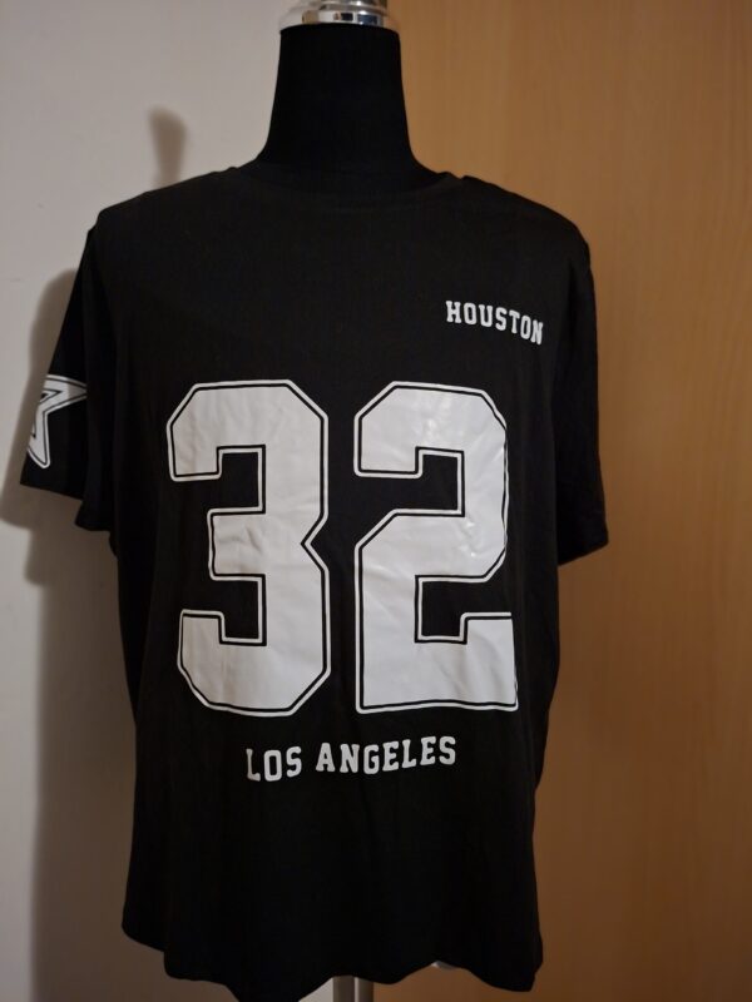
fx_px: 666
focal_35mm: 23
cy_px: 501
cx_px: 376
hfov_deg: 58.9
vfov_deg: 73.9
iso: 640
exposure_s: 1/25
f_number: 1.8
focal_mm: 5.54
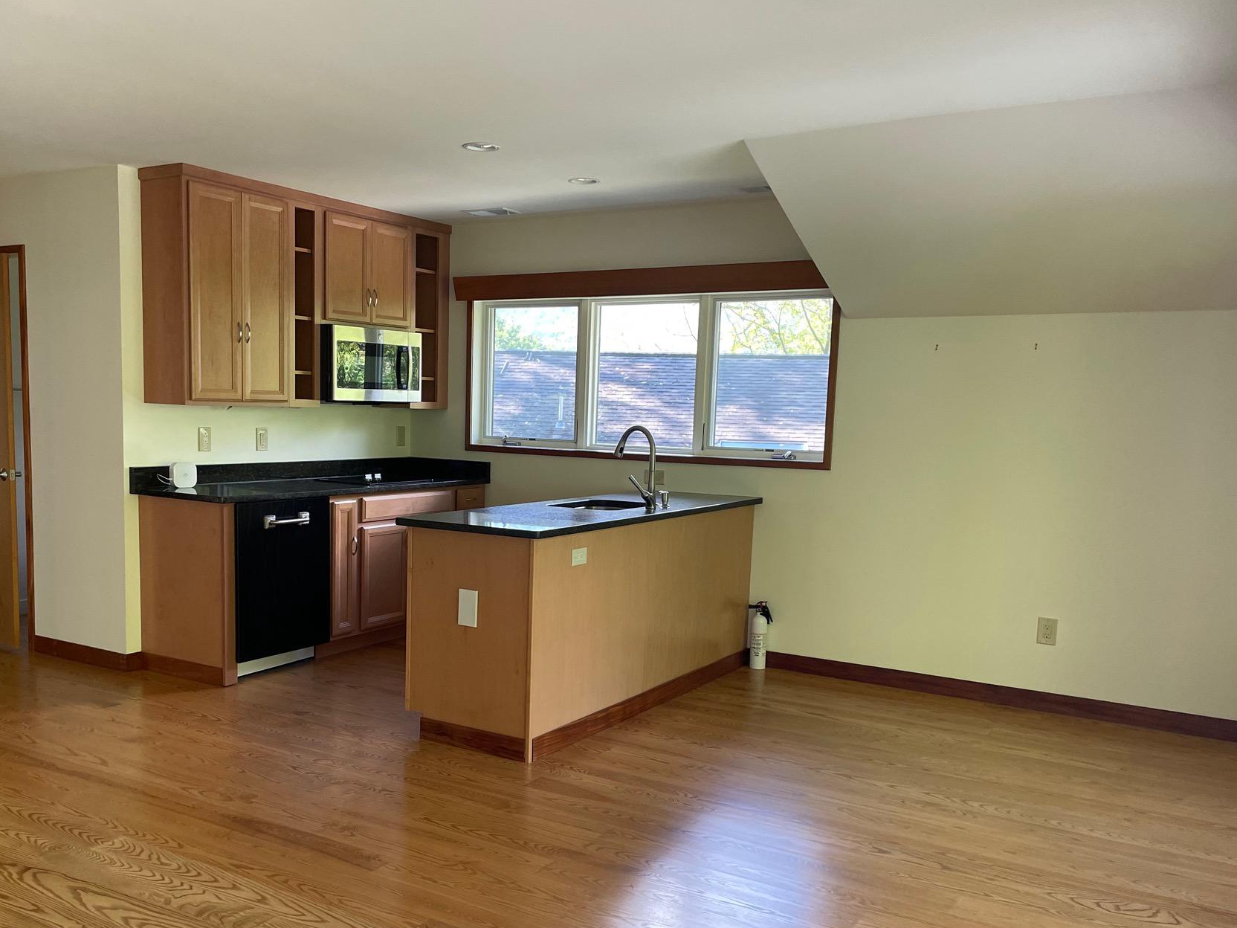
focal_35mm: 32
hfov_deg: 56.6
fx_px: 1144
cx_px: 541
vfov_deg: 44.0
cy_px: 544
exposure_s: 1/114
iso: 125
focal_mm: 4.2
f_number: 1.6
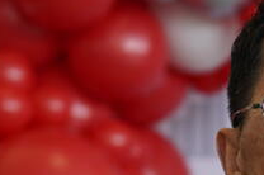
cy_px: 240
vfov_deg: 6.5
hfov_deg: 9.2
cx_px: 546
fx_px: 1523
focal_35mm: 208
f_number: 1.4
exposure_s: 1/250
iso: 100
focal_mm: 24
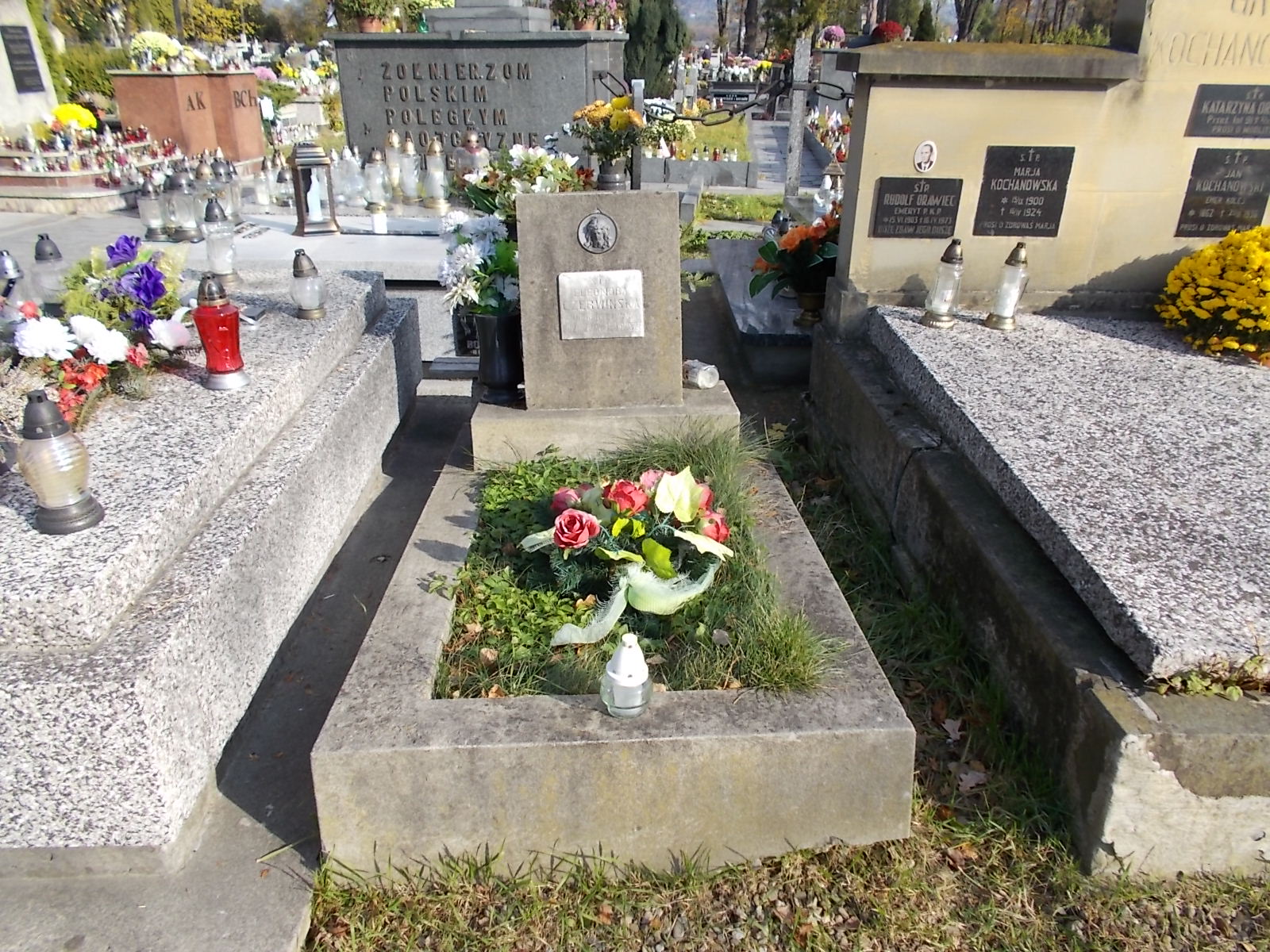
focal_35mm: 26
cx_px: 635
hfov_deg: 67.3
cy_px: 476
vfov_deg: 53.1
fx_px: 954
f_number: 3.2
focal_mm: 4.6
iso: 80
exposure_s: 1/400
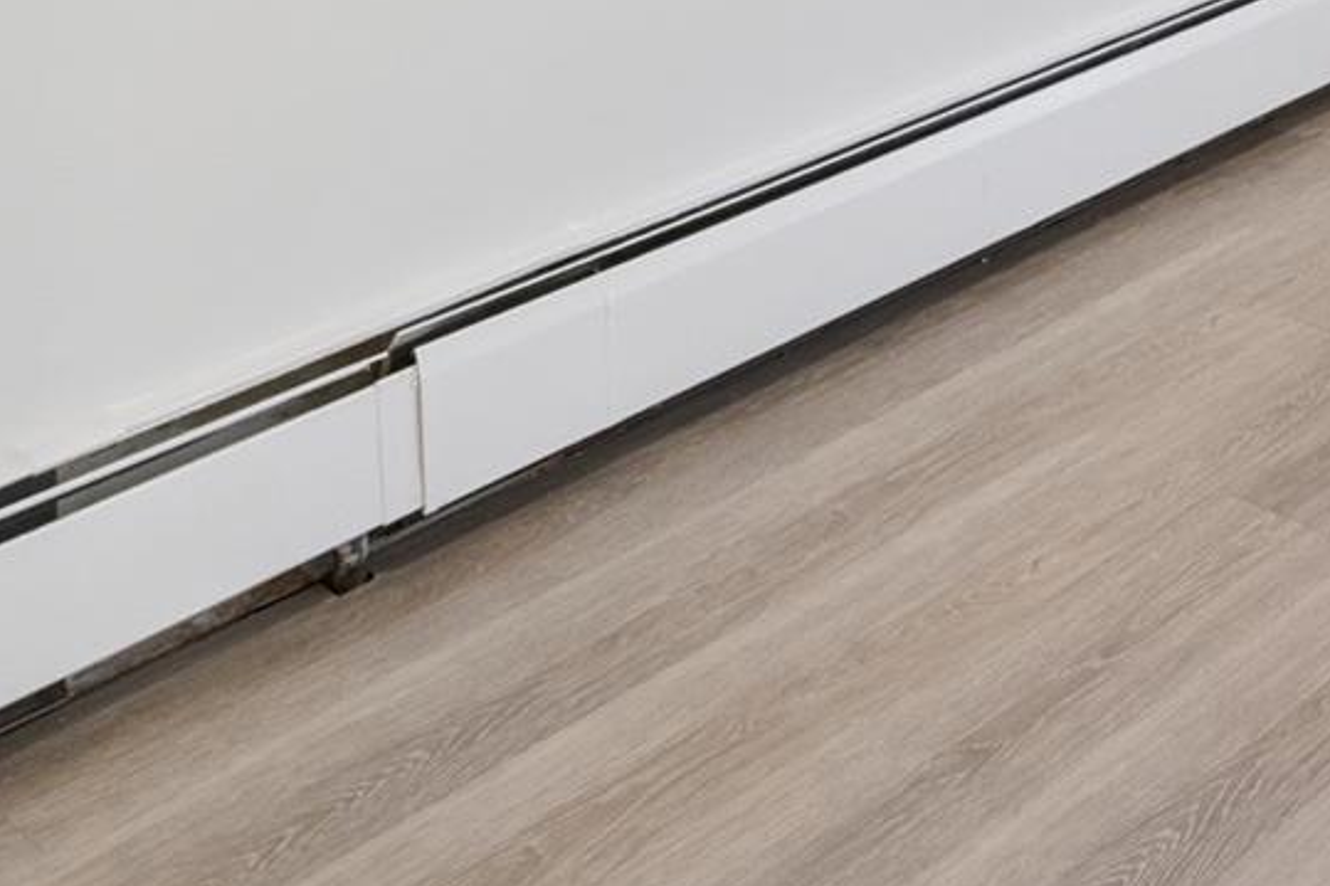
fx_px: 2105
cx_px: 1930
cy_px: -754
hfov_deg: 26.6
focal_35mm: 57
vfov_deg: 18.2
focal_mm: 15
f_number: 14
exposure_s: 1/15
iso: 640
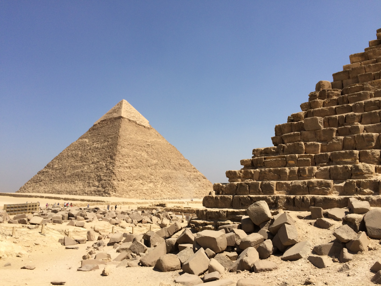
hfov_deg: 61.7
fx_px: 319
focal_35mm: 29
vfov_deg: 48.2
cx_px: 190
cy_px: 143
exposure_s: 1/3425
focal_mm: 4.15
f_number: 2.2
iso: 32
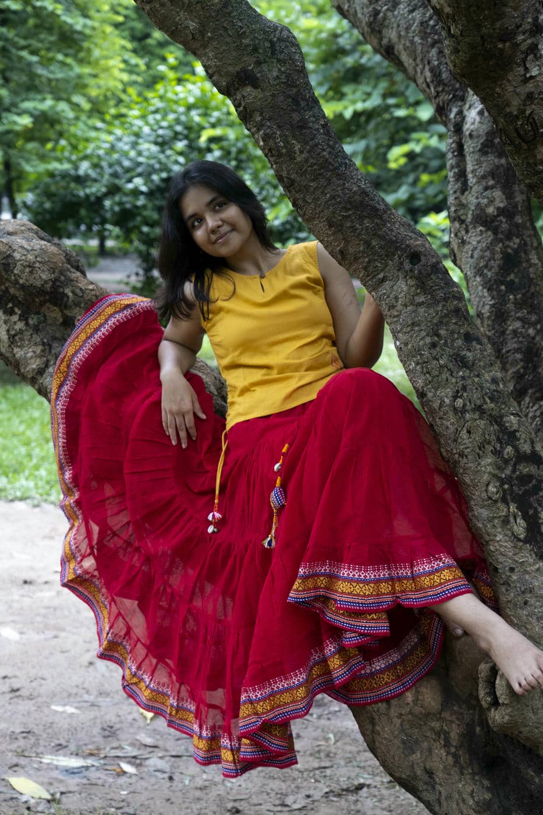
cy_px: 408
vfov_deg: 29.7
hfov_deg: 20.0
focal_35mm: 68
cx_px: 272
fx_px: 1539
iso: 800
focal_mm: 68
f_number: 5.6
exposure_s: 1/100
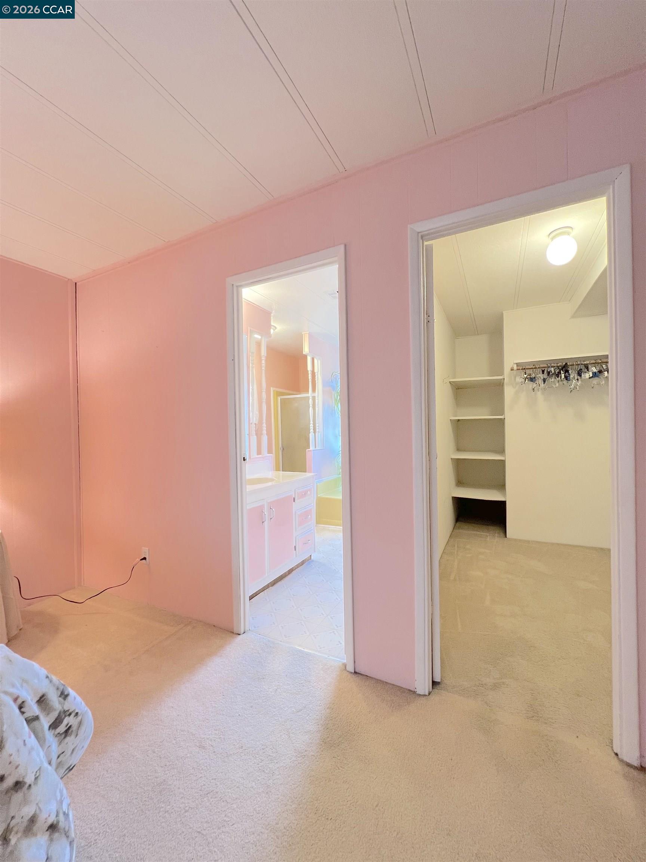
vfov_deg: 106.2
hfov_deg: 89.9
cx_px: 323
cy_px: 431
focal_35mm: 13
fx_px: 323
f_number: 1.8
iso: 250
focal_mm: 1.57
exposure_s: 1/60
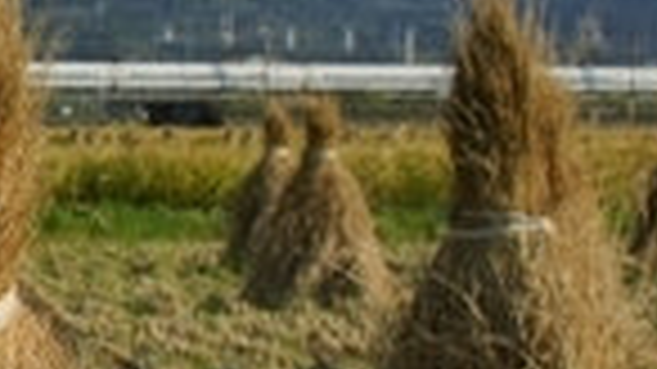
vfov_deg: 7.3
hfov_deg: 11.6
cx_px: -680
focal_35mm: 165
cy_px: 344
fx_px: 2873
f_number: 4.5
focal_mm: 24
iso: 100
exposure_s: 1/320
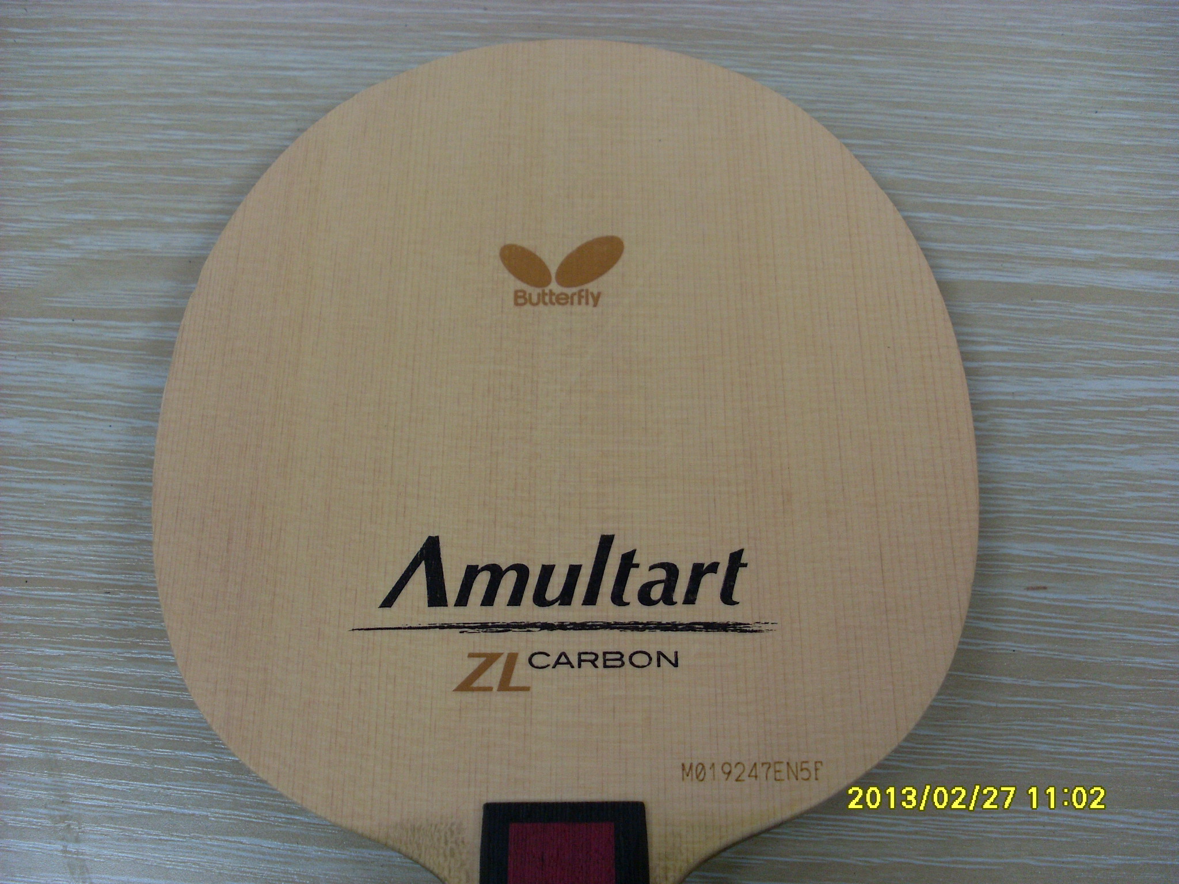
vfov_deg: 37.7
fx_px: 1294
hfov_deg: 49.0
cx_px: 590
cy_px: 442
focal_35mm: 38
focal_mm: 6.3
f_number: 3
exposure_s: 1/60
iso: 100
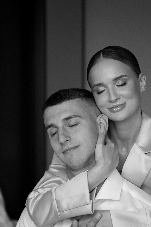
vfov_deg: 21.8
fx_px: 585
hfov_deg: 14.7
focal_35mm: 93
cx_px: 83
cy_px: 150
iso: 800
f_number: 2.8
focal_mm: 61
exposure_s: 1/1000
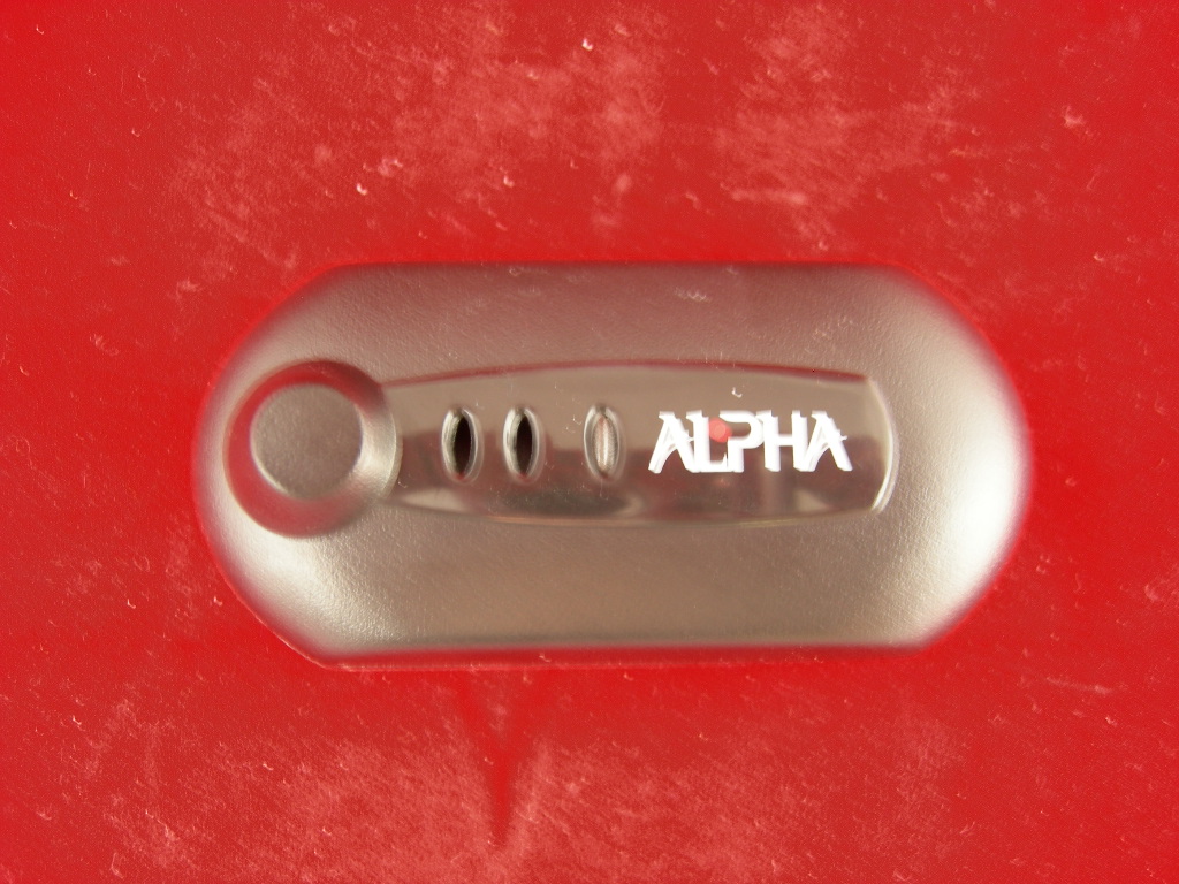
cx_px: 590
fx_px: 1226
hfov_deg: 51.4
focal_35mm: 36
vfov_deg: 39.7
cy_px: 442
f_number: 2.7
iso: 64
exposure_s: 1/6.9
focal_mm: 7.5
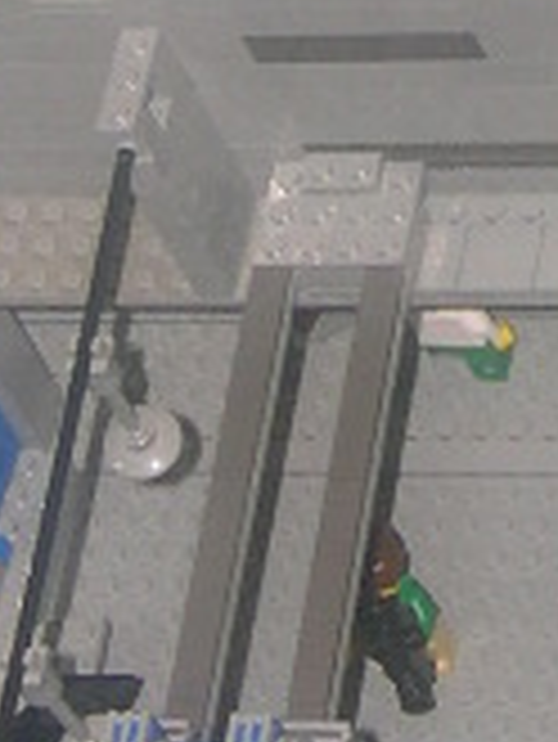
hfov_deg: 6.3
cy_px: -261
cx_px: 580
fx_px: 5066
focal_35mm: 236
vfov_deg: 8.3
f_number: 2.8
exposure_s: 1/60
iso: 100
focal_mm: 8
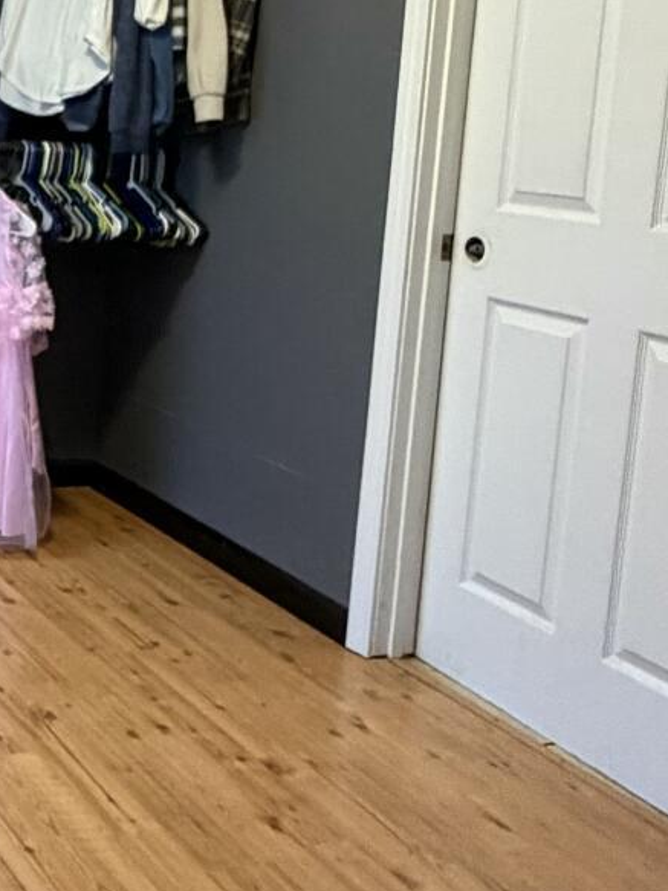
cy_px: 228
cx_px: -142
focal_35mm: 48
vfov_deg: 38.7
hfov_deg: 26.7
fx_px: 1235
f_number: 2.2
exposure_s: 1/60
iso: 640
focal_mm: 2.22
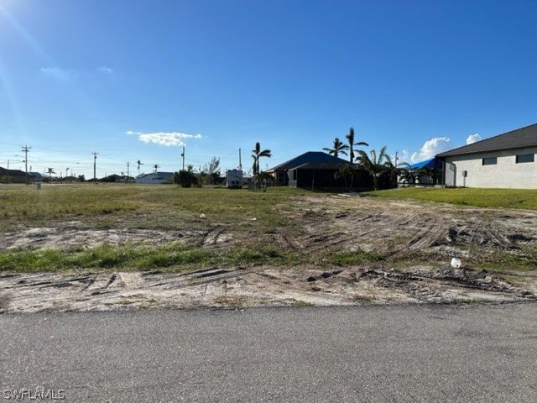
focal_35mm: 26
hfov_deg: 67.3
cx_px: 268
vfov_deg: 53.1
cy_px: 202
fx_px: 403
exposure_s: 1/6897
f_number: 1.6
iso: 50
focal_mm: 5.1
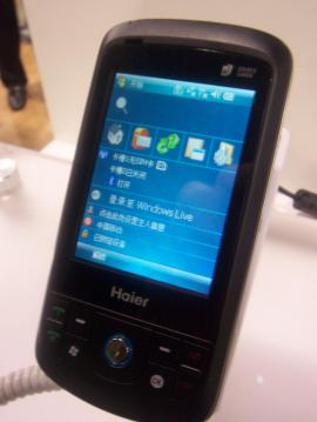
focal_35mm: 39
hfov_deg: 36.9
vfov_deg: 47.8
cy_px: 211
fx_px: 475
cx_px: 158
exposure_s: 1/10
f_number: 3.9
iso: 160
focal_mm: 6.4
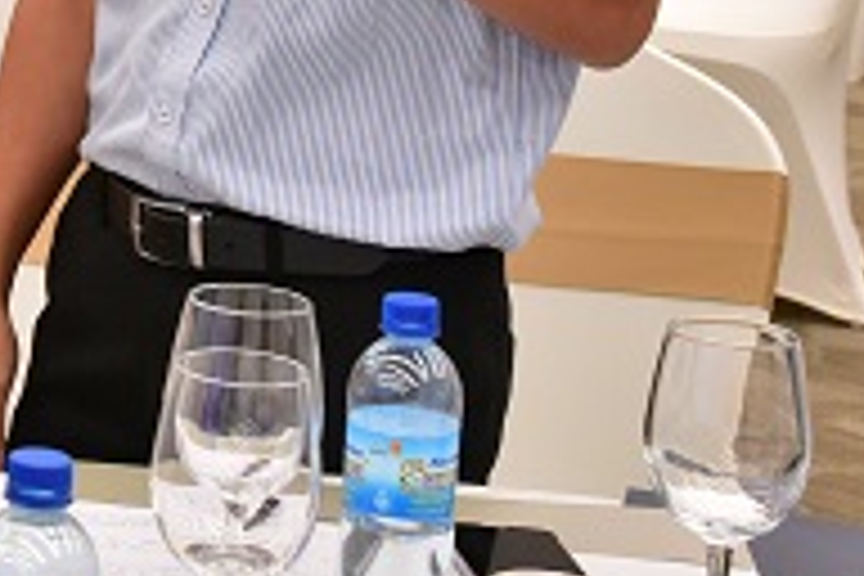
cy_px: -261
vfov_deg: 8.6
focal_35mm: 156
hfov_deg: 12.7
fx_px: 3744
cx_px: -256
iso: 3600
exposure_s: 1/50
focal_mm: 50
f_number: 10
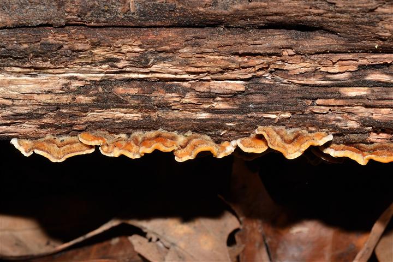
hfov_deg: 27.0
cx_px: 196
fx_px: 819
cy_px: 131
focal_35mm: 75
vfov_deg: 18.2
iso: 200
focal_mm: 50
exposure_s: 1/200
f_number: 16
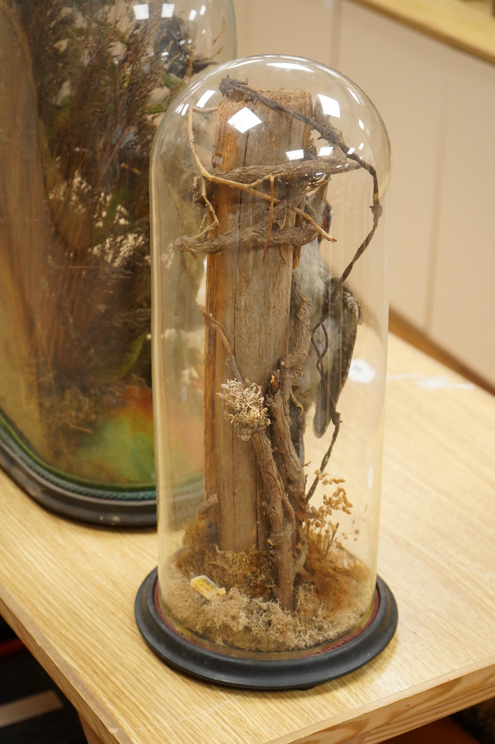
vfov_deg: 28.9
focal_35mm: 70
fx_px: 1446
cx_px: 248
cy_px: 372
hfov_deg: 19.4
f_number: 5.6
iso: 4000
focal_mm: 70
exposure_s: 1/200
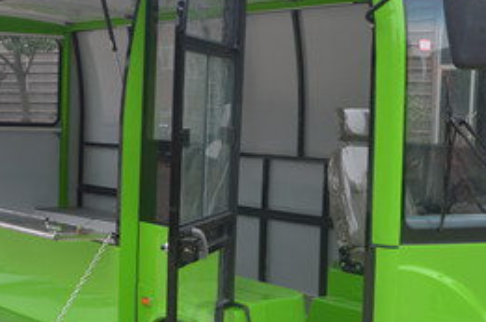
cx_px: 223
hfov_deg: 26.7
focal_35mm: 76
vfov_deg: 17.9
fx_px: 1024
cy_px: 182
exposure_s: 1/125
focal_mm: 22
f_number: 3.8
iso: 100
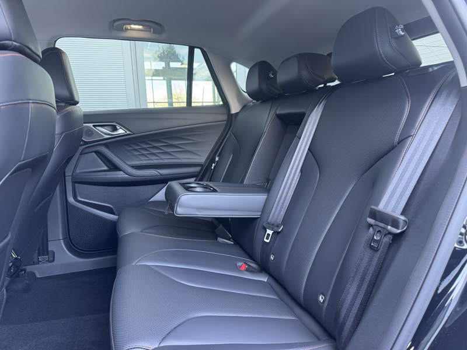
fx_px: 324
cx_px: 234
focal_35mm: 24
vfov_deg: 56.8
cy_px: 175
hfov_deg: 71.6
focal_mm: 6.76
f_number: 1.78
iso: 400
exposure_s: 1/60
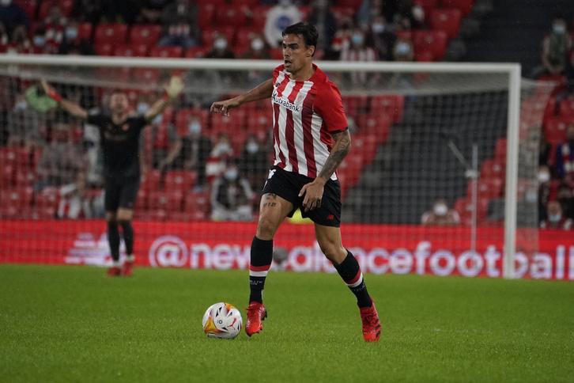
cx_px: 287
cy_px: 192
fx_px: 9566
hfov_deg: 3.4
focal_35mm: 600
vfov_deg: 2.3
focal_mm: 400
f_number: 5.6
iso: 6400
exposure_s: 1/2000
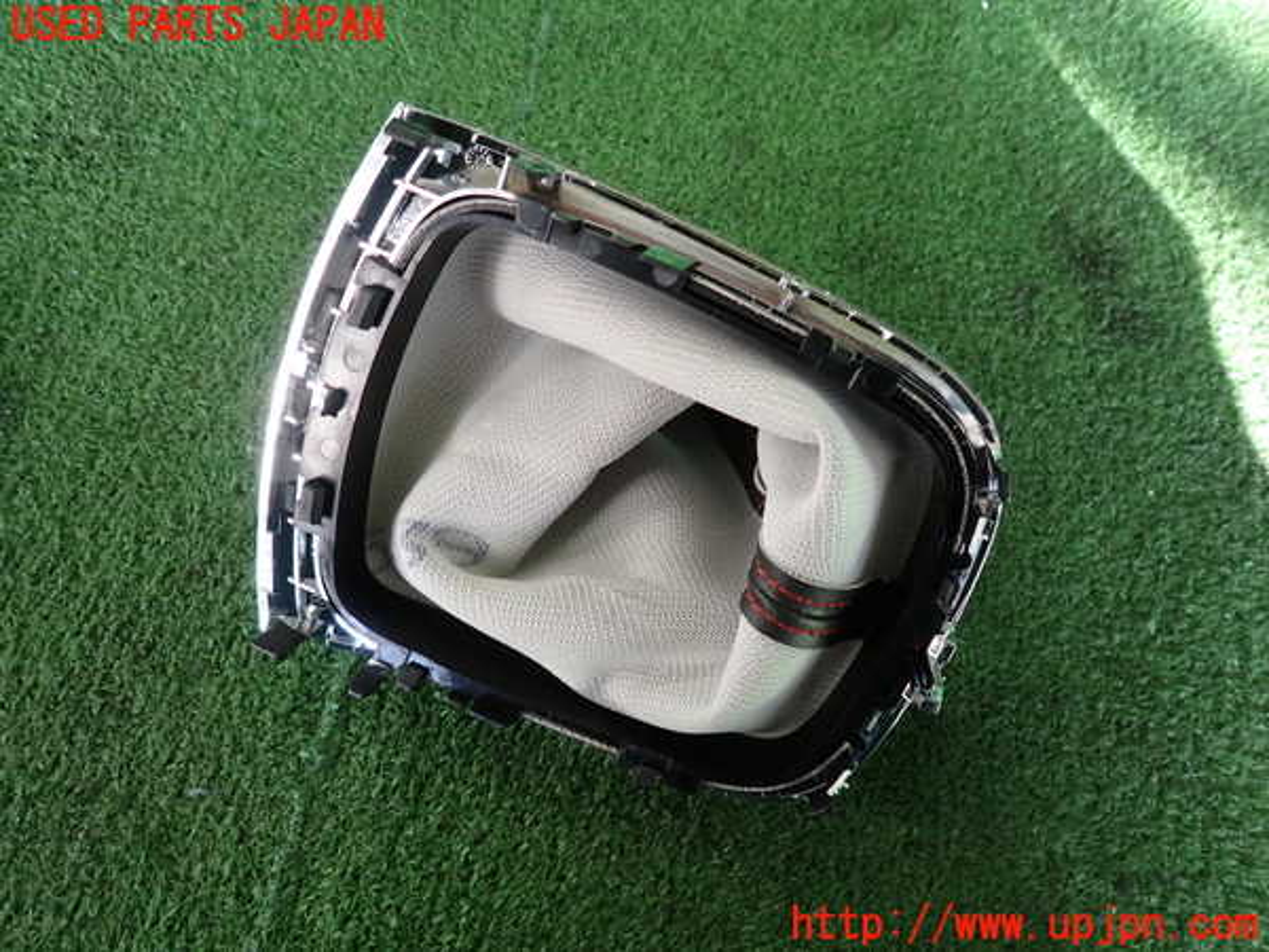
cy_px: 476
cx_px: 634
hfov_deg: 69.4
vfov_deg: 54.9
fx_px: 916
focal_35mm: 25
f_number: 2
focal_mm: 4.5
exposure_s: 1/60
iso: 125
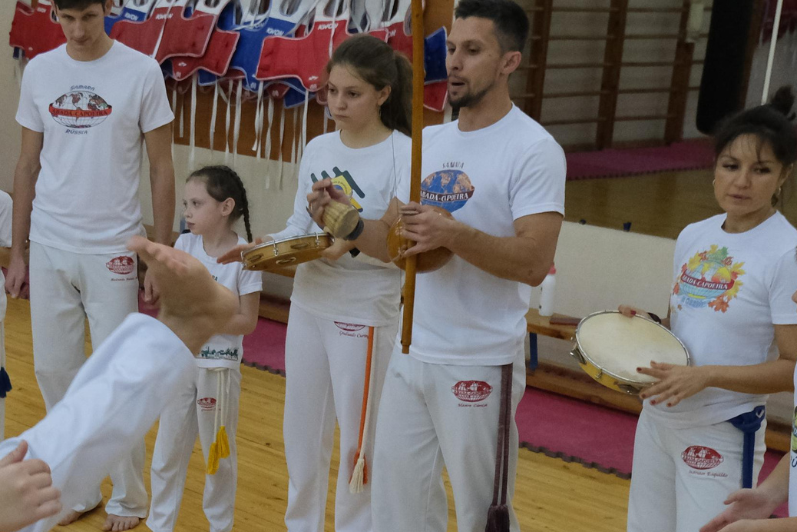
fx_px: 1638
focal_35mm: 74
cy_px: 625
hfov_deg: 26.1
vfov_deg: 17.6
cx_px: 31
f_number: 4.2
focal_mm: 20.3
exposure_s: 1/320
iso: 3200
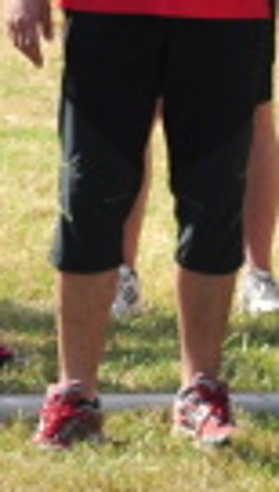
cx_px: 1047
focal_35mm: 460
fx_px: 6020
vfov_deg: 4.7
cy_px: 163
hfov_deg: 2.6
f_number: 5.6
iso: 320
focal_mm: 40
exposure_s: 1/2500
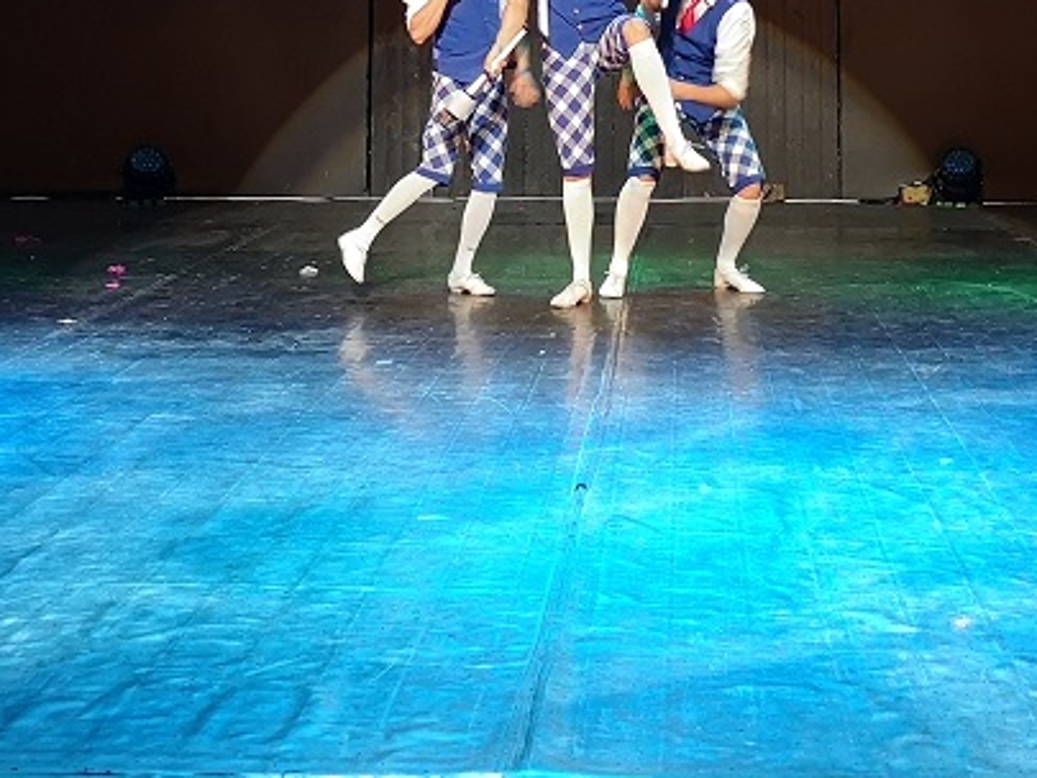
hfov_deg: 24.4
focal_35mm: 80
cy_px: -233
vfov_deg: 17.3
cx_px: 543
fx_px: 2397
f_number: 1.8
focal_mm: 3.95
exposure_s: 1/100
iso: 640
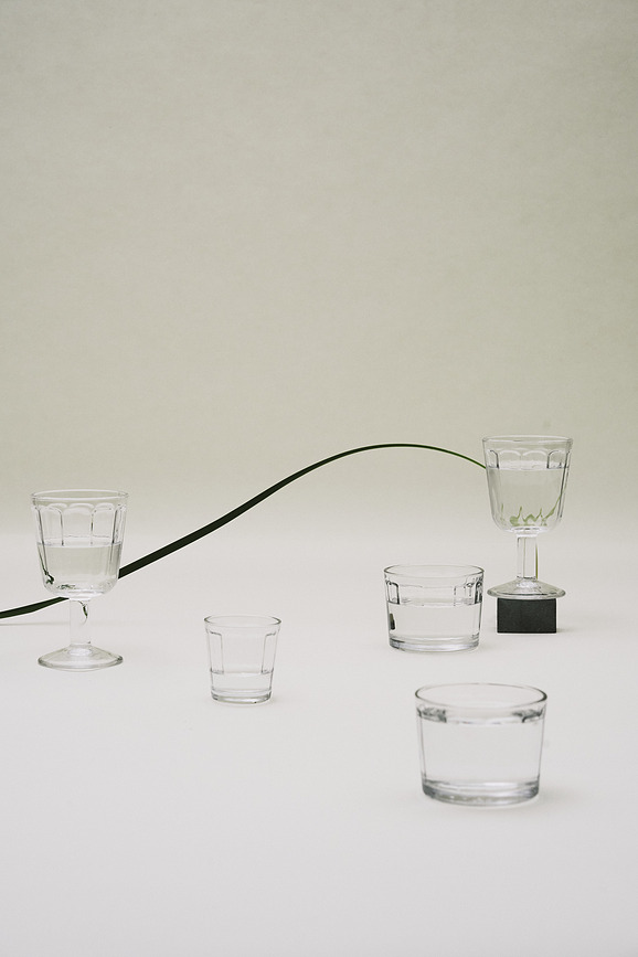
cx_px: 319
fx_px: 2259
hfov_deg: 16.1
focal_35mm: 85
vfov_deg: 23.9
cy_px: 478
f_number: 10
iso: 1000
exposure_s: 1/250
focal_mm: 85
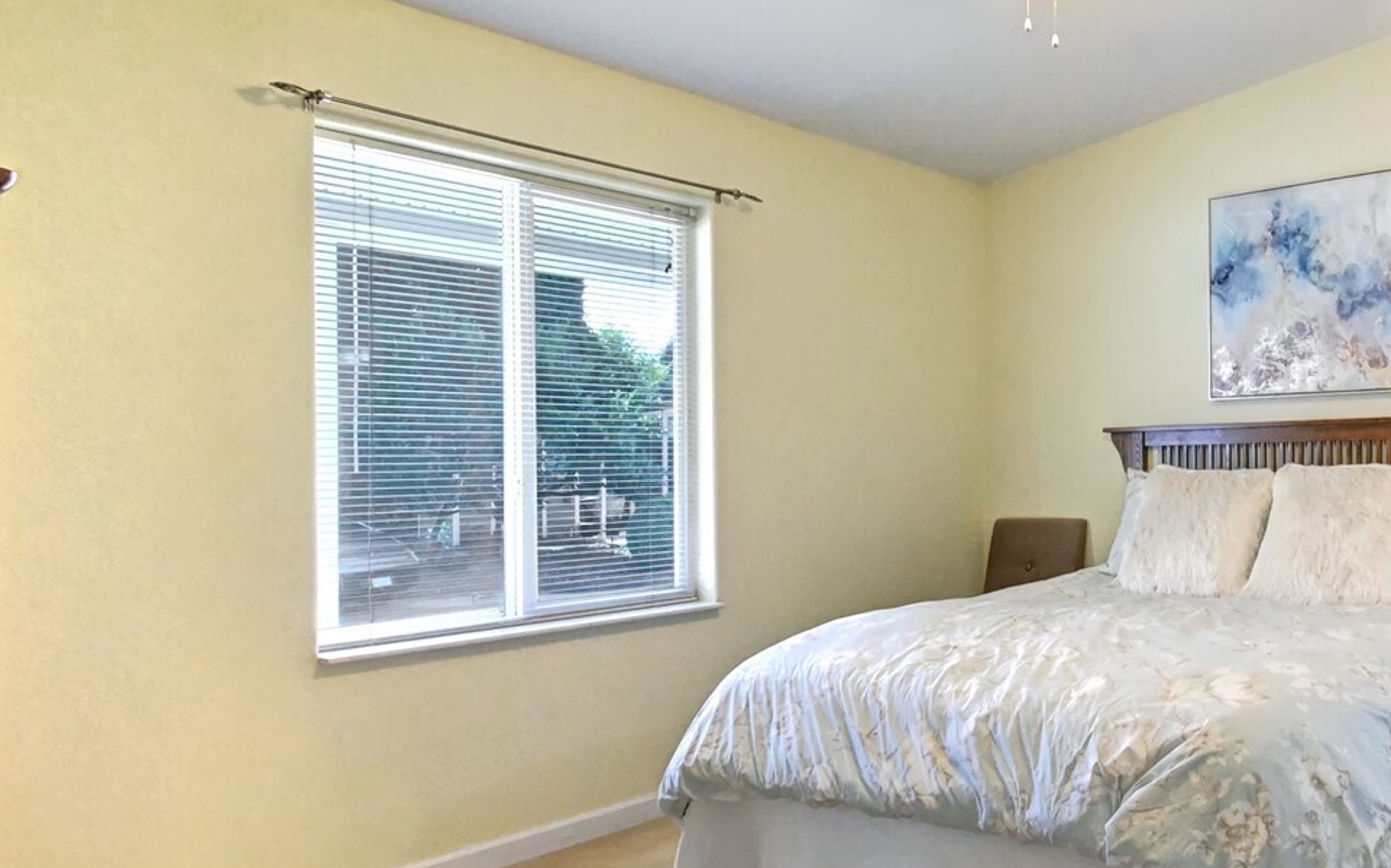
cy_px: 498
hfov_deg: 61.2
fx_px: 1023
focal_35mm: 27
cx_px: 1163
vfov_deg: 45.9
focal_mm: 10
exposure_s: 1/6
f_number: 11
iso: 3200
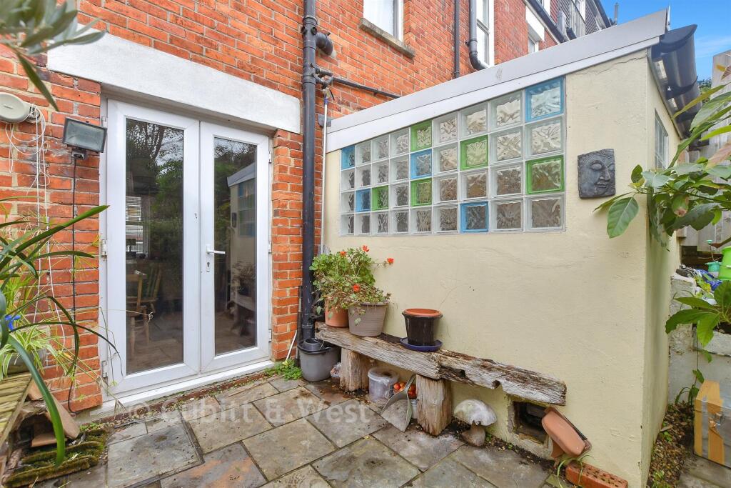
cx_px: 366
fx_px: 305
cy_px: 244
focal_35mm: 15
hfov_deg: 100.4
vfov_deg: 77.3
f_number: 8
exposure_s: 1/60
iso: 160
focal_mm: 10
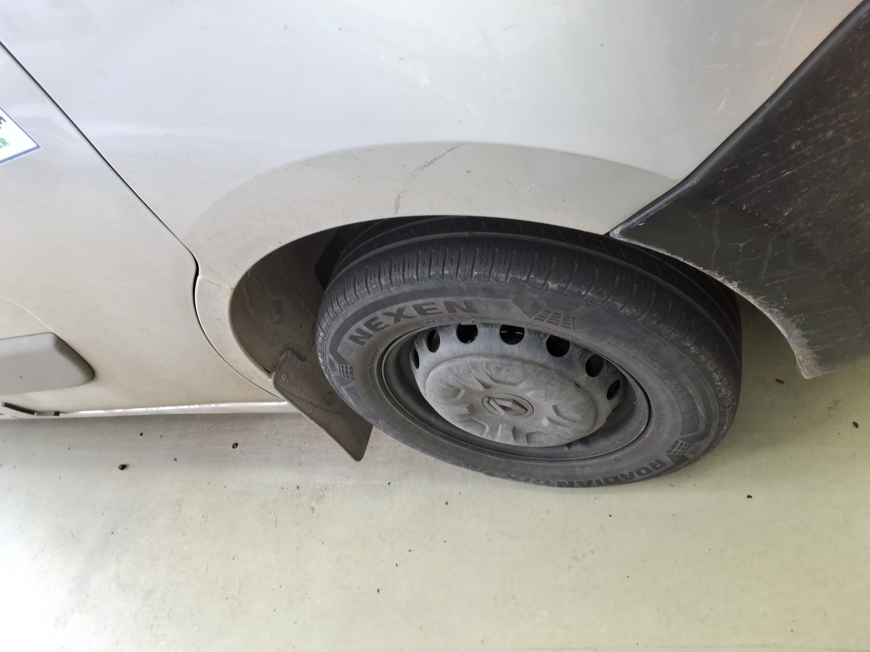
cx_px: 435
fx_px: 704
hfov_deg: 63.4
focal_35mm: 28
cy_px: 326
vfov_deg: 49.7
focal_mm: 2.91
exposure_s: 1/40
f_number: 1.9
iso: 55
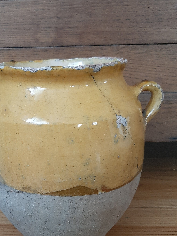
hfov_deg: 37.2
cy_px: 121
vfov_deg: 49.0
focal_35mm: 38
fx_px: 259
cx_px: 56
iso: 200
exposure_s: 1/25
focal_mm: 3.93
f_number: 1.7
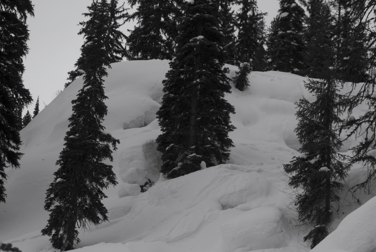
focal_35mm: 142
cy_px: 170
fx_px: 1483
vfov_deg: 9.7
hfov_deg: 14.4
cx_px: 266
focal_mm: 55
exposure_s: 1/400
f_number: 5.6
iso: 100
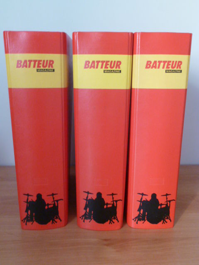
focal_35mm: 32
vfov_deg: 56.8
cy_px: 132
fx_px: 245
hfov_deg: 44.2
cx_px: 100
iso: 400
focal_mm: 5.7
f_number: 2.9
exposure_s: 1/13
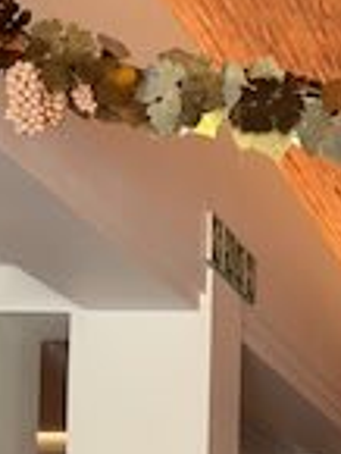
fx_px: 1639
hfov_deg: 10.9
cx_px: 659
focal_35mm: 125
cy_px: 501
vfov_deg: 15.3
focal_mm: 6.76
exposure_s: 1/121
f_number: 1.78
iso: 125
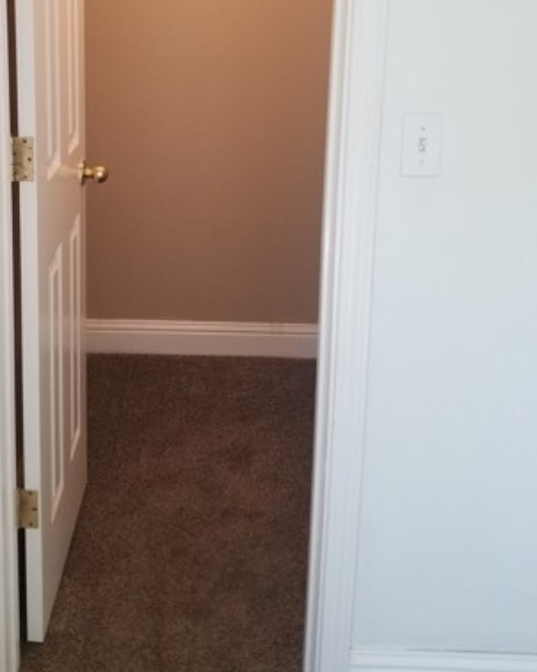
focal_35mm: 43
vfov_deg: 41.0
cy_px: 126
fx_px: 855
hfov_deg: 34.3
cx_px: 153
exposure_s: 1/24
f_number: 1.7
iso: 200
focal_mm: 4.3
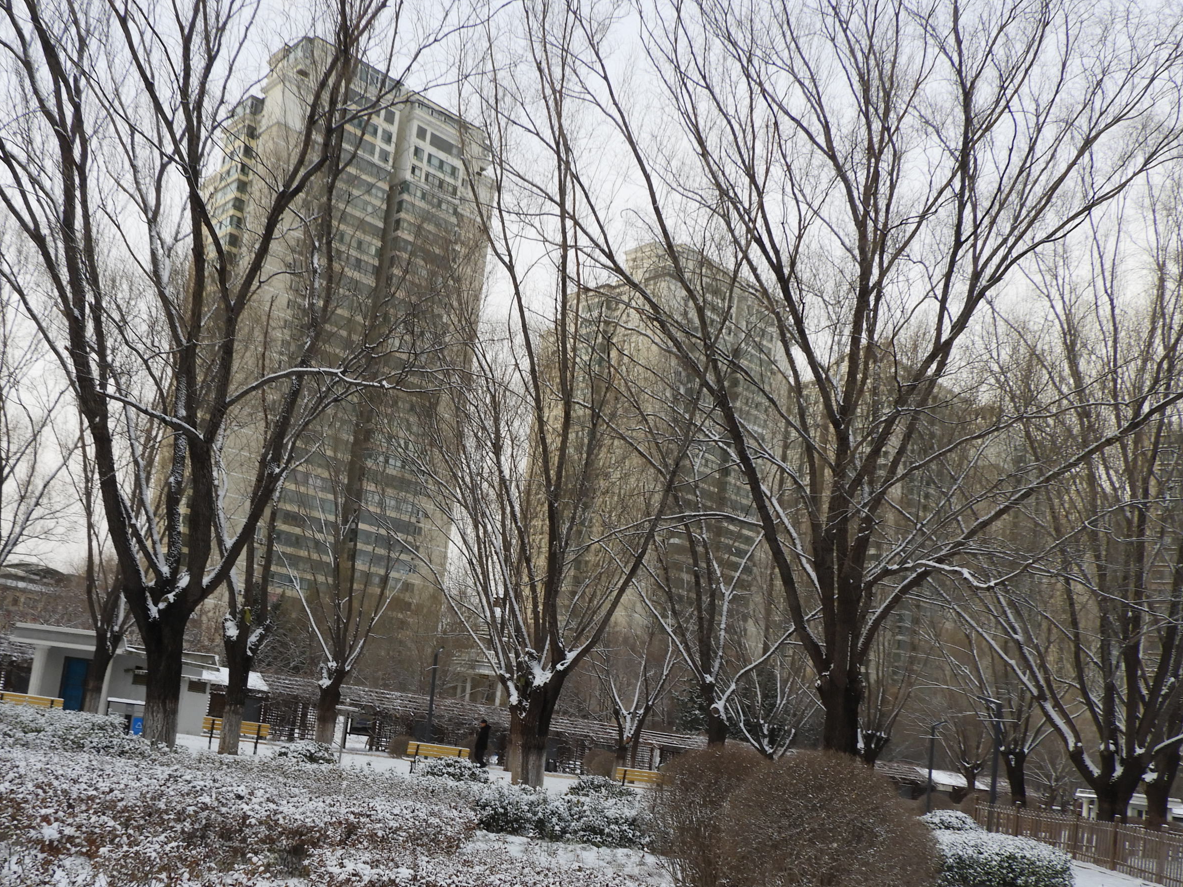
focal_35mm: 33
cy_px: 604
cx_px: 472
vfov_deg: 42.3
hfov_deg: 54.9
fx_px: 1128
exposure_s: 1/125
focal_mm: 4.3
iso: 100
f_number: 3.3
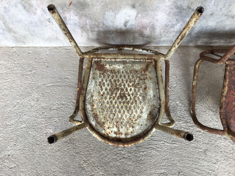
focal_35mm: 31
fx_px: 210
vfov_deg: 45.4
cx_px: 118
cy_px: 88
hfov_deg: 58.4
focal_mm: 3.3
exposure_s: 1/50
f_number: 2.4
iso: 32
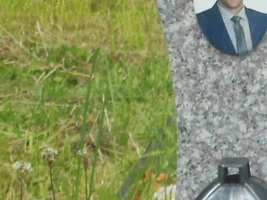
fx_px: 3339
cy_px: 233
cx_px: 625
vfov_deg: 3.4
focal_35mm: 433
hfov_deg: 4.5
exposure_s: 1/640
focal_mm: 13.6
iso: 125
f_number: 4.4
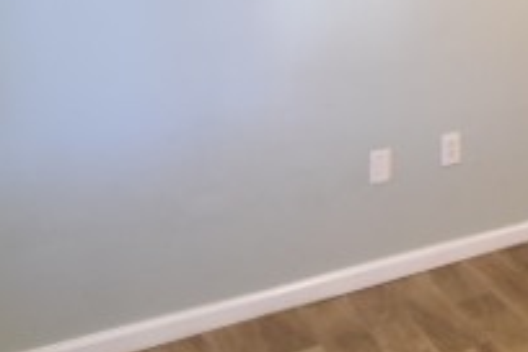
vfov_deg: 23.1
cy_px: -83
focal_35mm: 53
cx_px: 678
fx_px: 777
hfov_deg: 30.2
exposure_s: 1/30
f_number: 3.5
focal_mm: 10
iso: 800
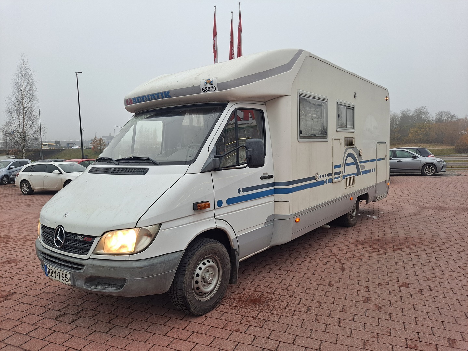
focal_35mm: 25
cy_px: 176
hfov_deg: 69.4
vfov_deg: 54.9
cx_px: 234
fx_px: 338
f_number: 2
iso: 32
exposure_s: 1/100
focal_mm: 4.6
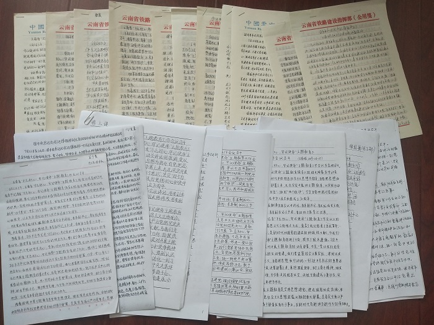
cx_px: 217
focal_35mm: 26
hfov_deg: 67.3
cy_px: 162
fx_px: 326
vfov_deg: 53.1
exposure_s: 1/50
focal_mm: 3.88
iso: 100
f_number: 2
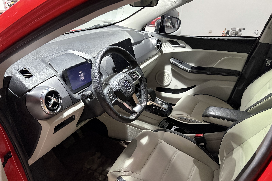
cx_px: 138
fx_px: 212
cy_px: 101
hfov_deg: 65.5
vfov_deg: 46.3
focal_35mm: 28
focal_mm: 5.96
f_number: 1.6
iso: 500
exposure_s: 1/41
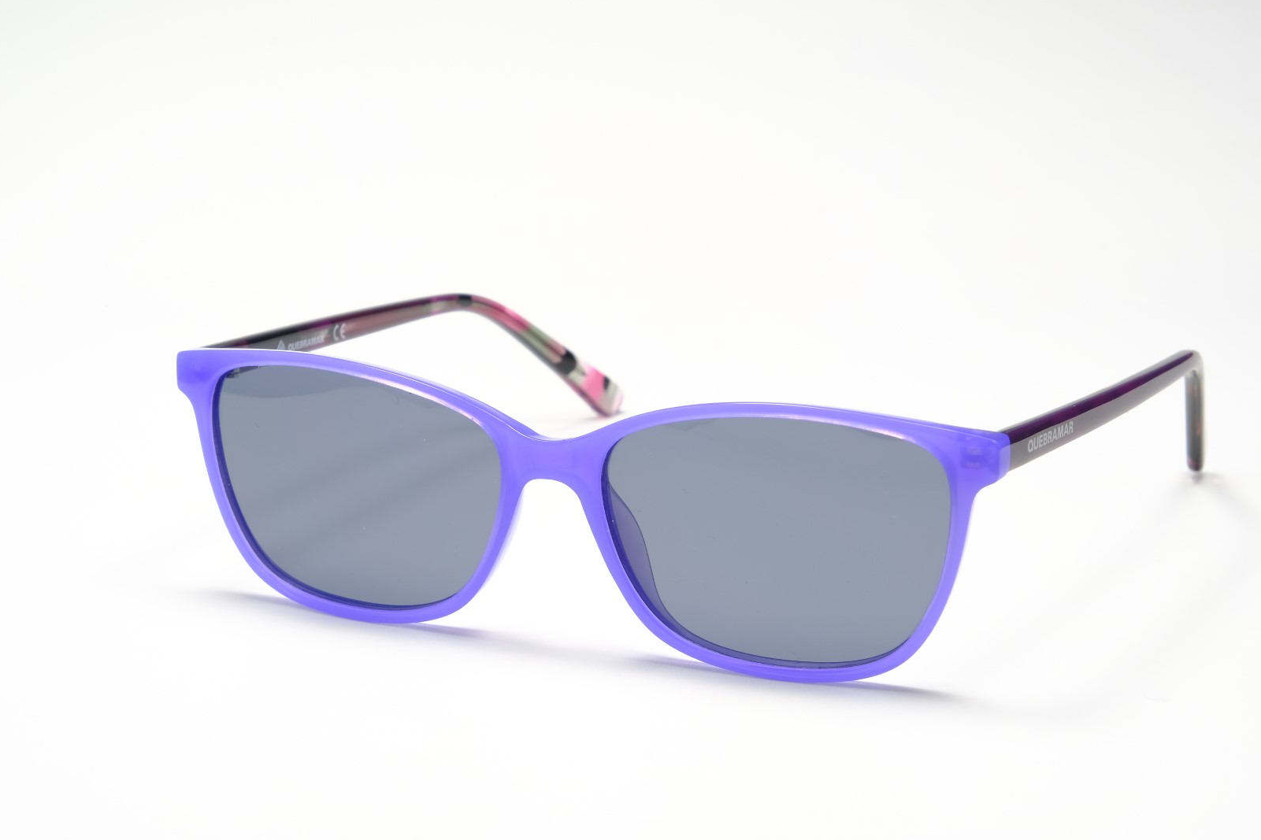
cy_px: 423
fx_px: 2942
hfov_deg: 24.2
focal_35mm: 84
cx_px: 632
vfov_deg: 16.3
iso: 200
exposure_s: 1/3
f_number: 16
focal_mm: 55
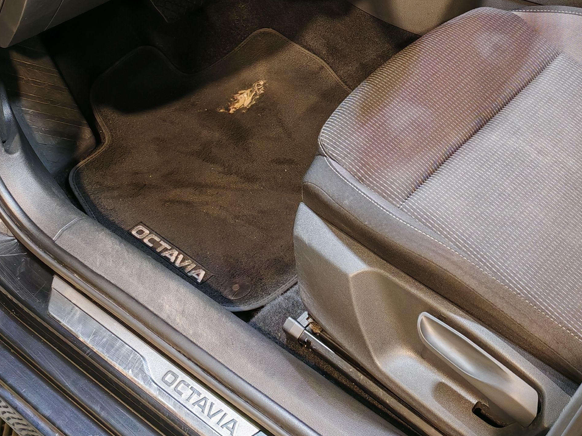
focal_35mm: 58
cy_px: -23
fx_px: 975
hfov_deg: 32.9
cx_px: 402
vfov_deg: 23.9
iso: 80
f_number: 1.4
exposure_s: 1/50
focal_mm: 6.83
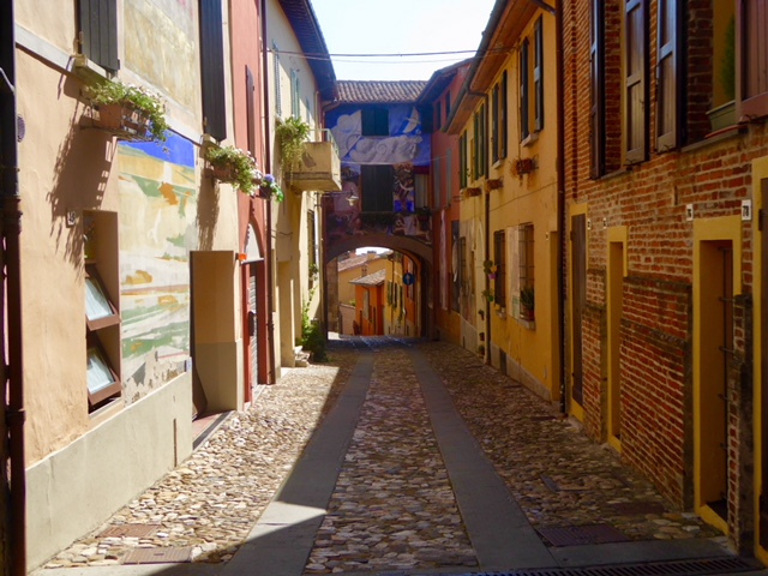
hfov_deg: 46.8
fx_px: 887
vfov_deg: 36.0
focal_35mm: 40
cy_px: 288
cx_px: 384
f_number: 3.8
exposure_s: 1/500
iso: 100
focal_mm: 7.2
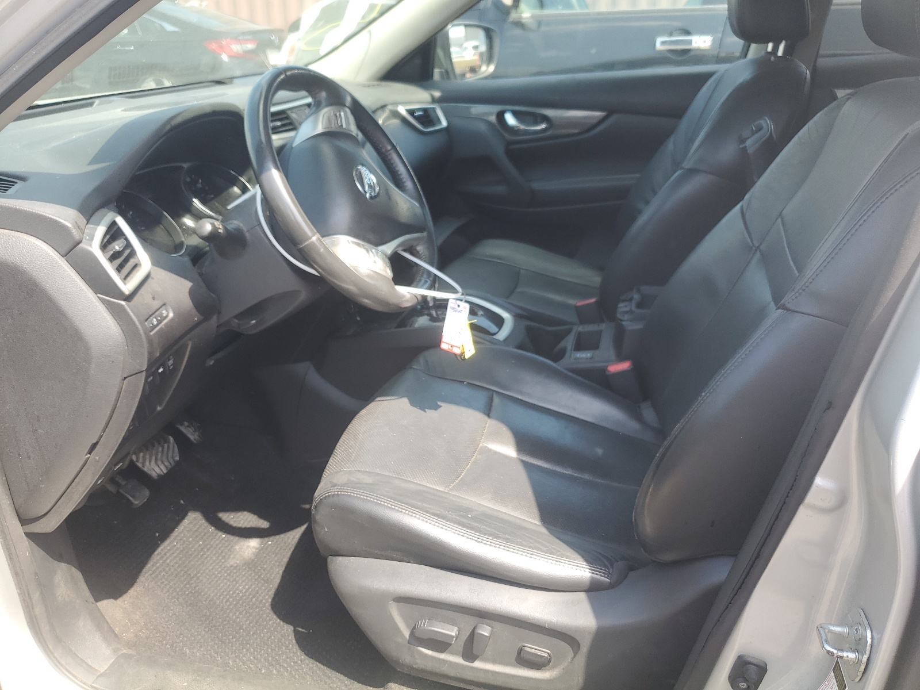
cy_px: 345
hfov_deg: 67.3
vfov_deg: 53.1
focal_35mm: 26
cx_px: 460
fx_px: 691
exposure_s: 1/333
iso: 50
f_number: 1.5
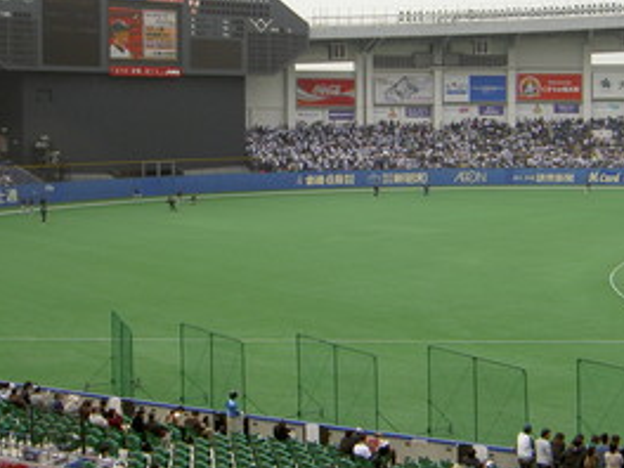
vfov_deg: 25.1
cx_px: 376
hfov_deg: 33.1
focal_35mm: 58
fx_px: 1046
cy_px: 151
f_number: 4.7
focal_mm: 5.6
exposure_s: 1/320
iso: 50
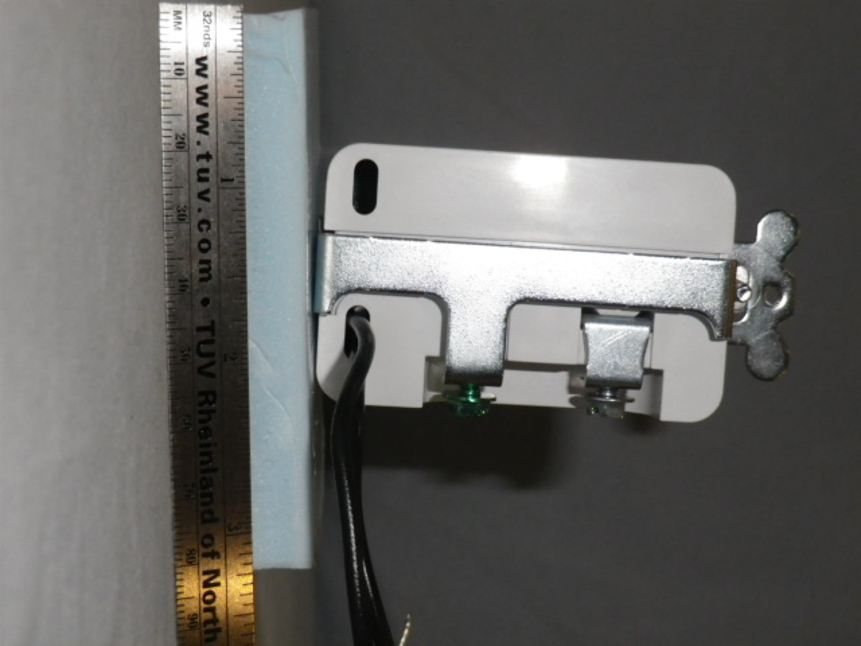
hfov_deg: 36.2
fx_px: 1318
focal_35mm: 53
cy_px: 323
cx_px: 430
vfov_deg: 27.5
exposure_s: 1/60
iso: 400
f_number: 8.8
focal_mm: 9.5
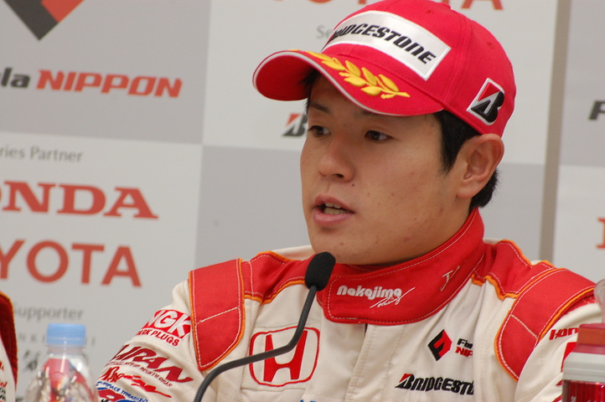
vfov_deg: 4.6
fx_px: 5037
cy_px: 201
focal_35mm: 300
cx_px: 302
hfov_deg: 6.9
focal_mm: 200
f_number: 8
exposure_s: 1/60
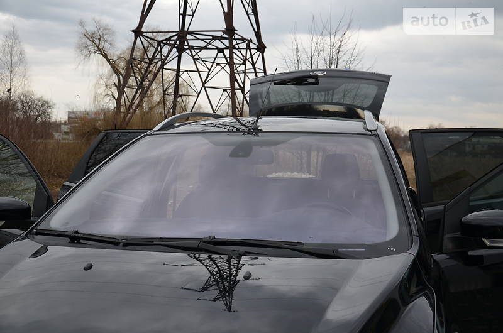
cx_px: 252
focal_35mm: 42
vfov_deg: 31.8
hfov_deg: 46.5
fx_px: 586
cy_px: 166
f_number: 5.6
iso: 320
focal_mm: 28
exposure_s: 1/125
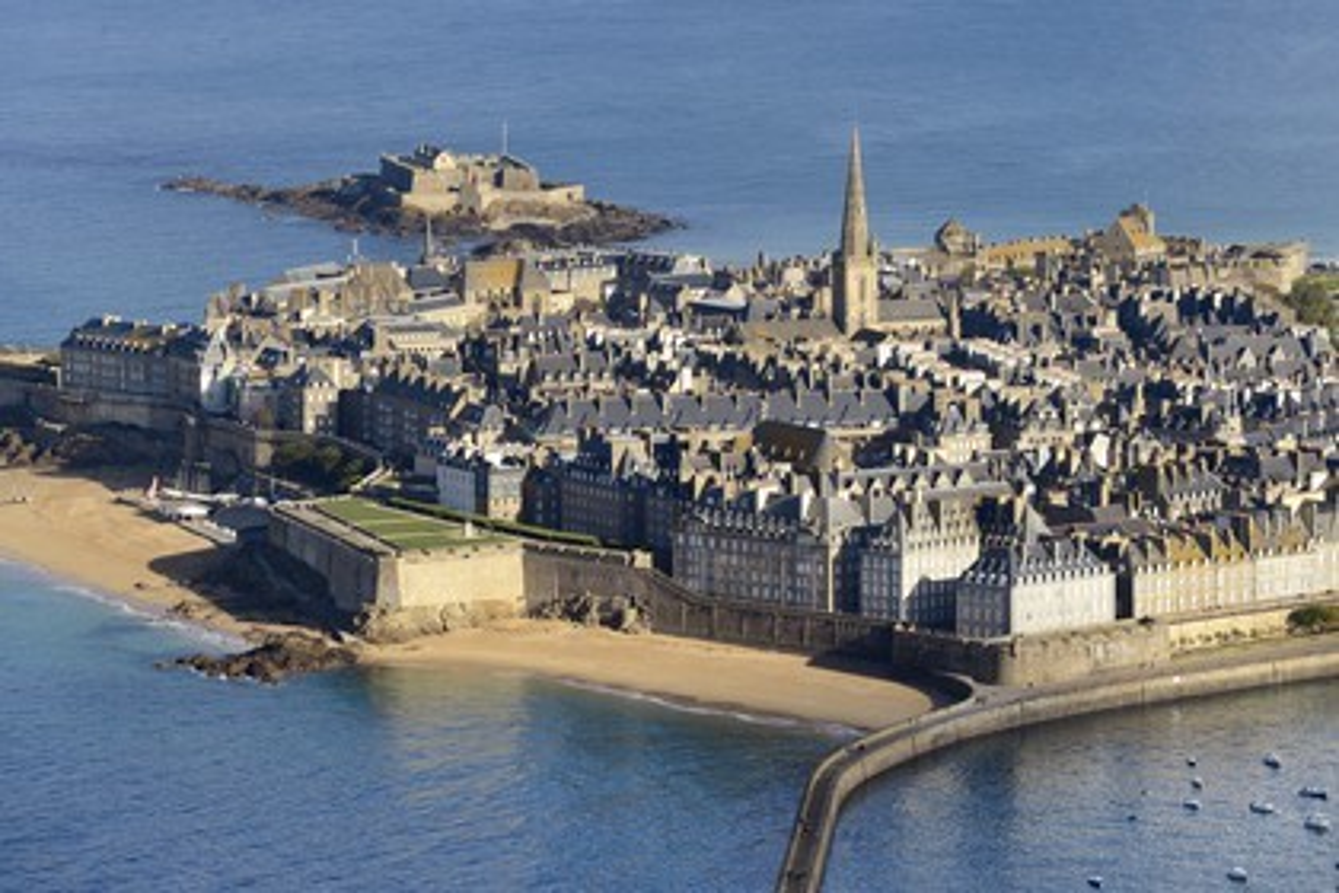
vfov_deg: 7.6
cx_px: 670
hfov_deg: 11.4
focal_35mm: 180
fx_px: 6694
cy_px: 446
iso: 400
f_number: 8
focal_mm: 180
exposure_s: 1/1000
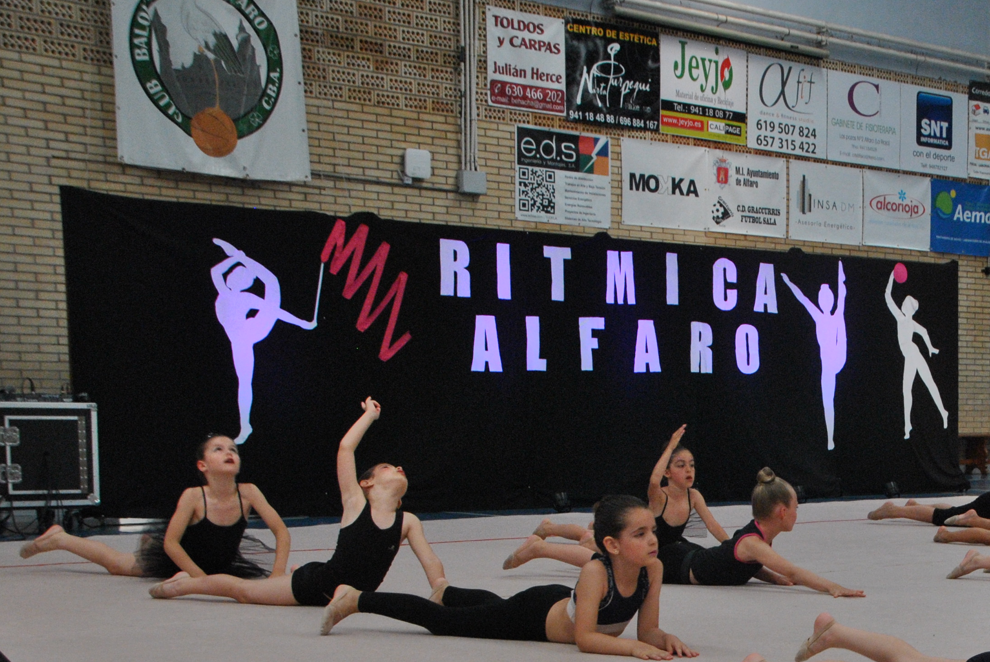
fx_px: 1842
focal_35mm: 67
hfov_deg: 29.0
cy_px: 549
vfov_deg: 20.1
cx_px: 873
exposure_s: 1/160
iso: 800
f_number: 6.3
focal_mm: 25
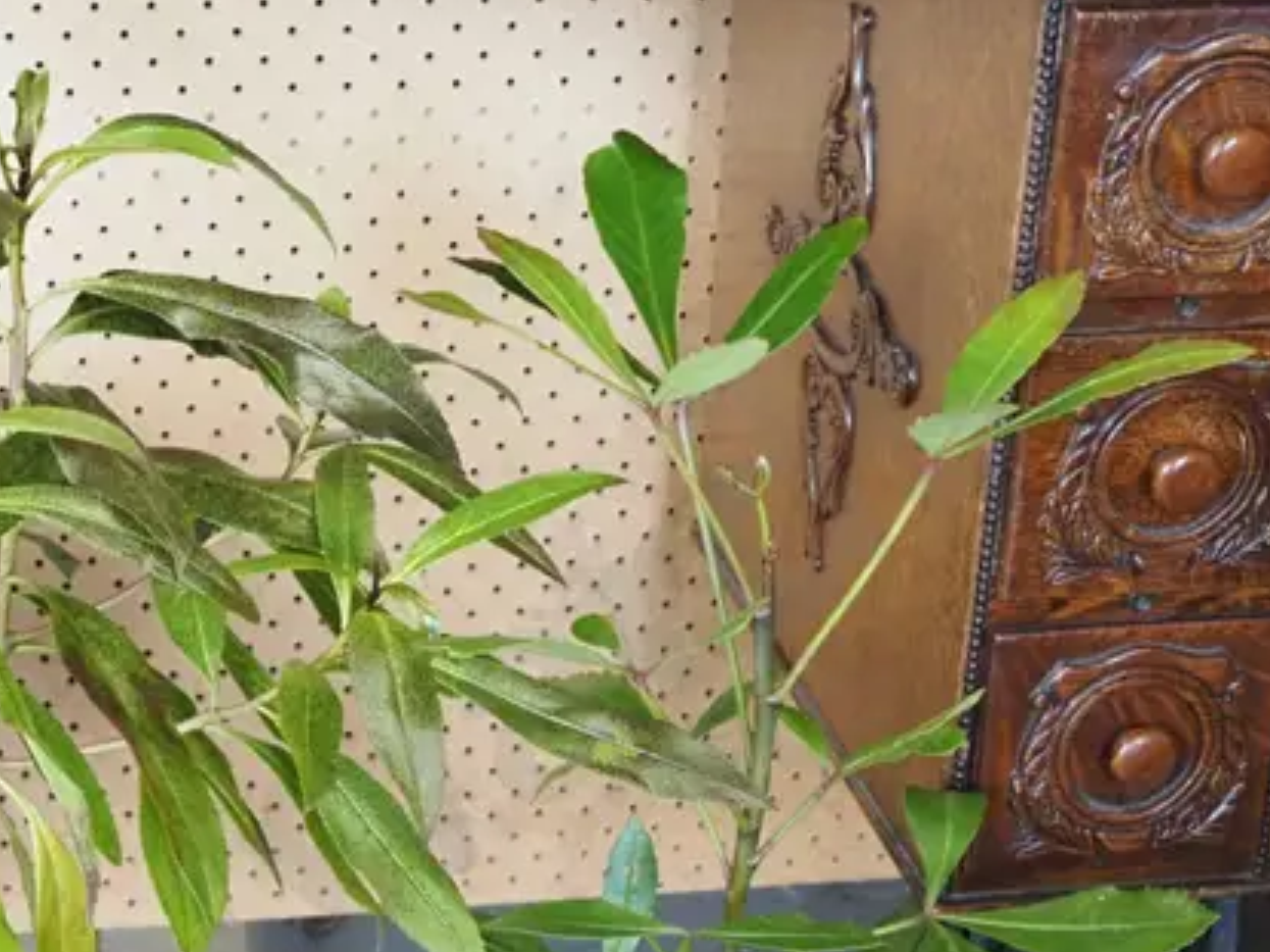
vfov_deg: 18.4
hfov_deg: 24.6
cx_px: 428
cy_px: 793
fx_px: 2898
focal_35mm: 79
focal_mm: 16
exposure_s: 1/40
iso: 2500
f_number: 5.6
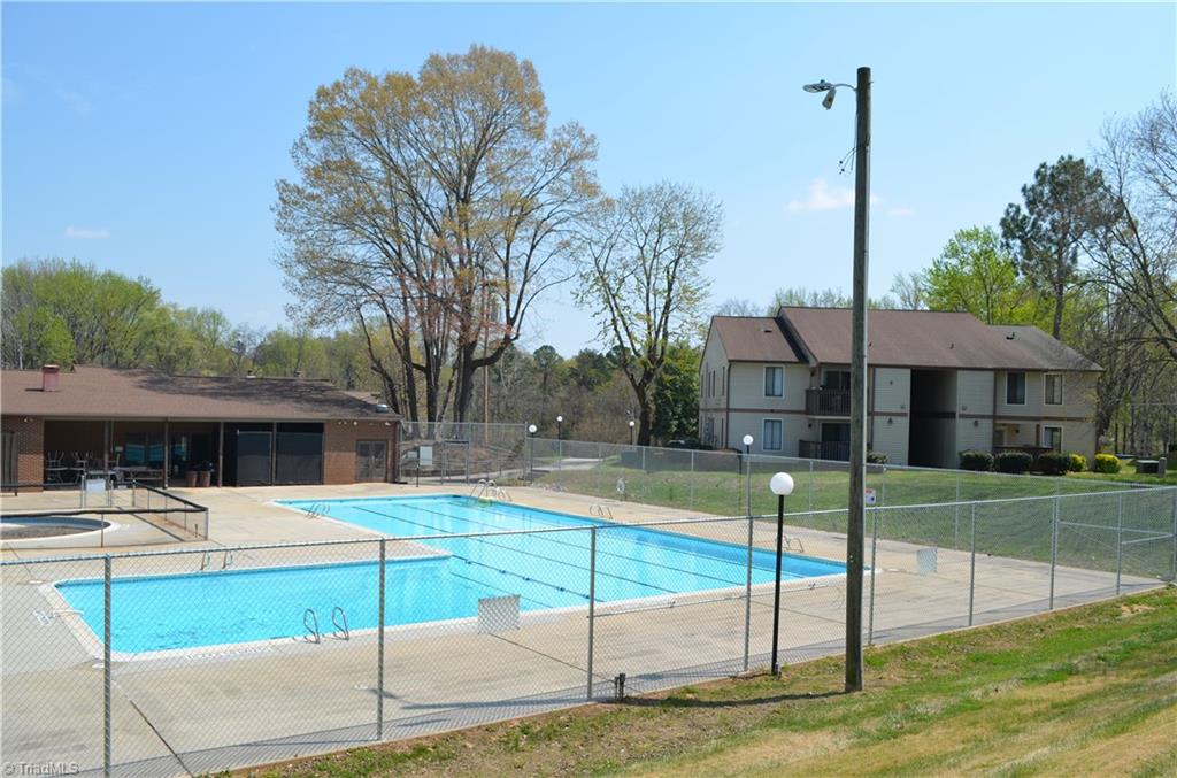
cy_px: 389
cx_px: 588
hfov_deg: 62.1
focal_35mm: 30
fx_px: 978
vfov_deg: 43.4
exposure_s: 1/320
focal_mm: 20
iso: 100
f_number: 9
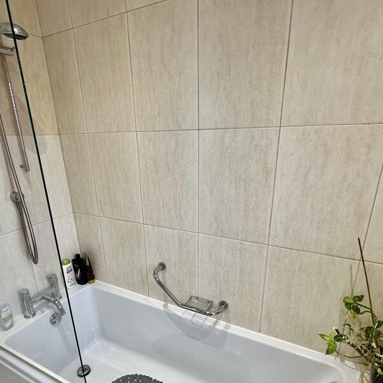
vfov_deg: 71.3
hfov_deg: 72.1
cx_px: 184
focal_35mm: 21
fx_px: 263
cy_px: 232
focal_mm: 2.22
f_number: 2.2
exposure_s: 1/99
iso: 125
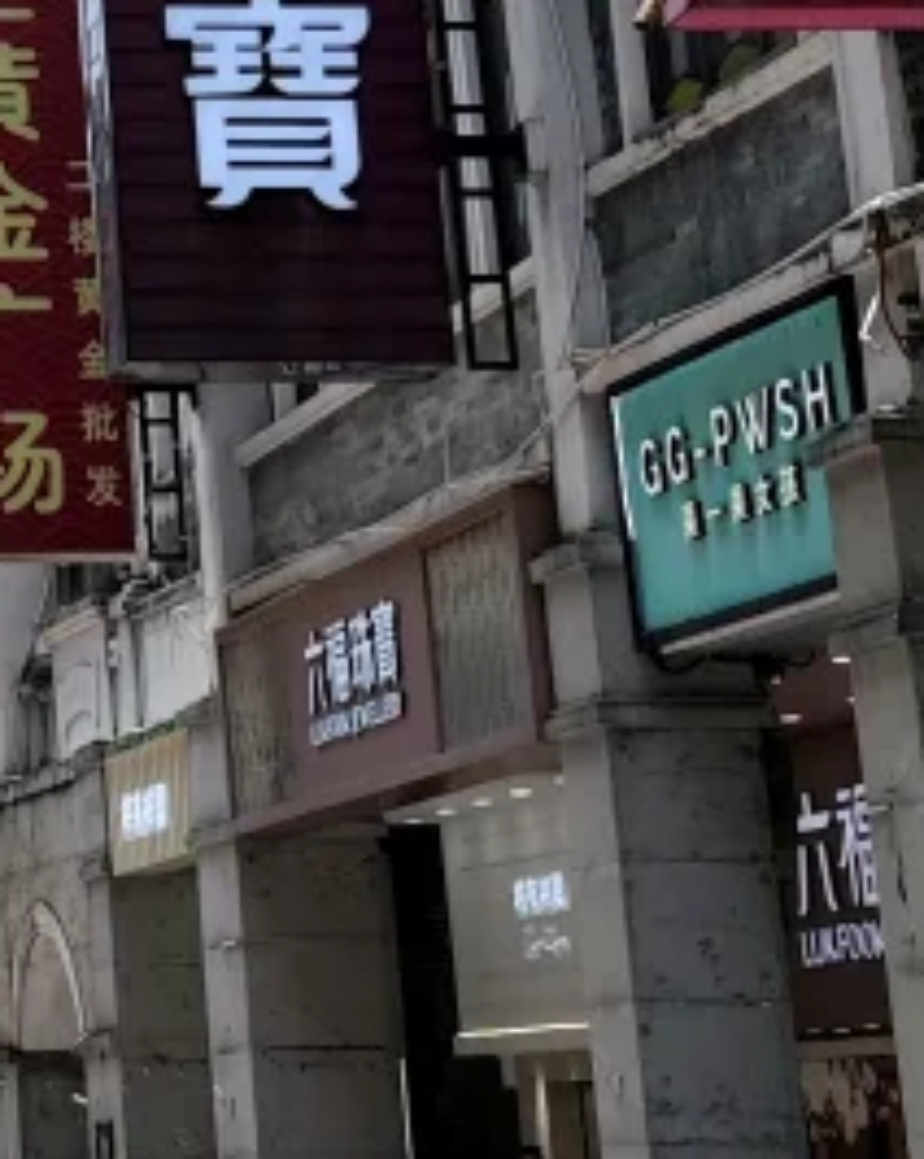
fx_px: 4351
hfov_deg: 11.6
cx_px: -497
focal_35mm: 127
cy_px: -510
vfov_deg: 14.3
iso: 50
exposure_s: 1/5000
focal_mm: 6.92
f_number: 1.9
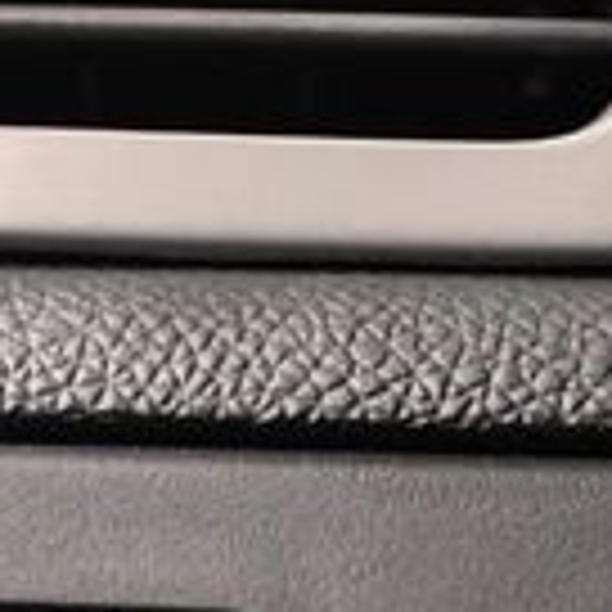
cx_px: -4
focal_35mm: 208
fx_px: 4160
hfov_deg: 8.4
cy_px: 898
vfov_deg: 8.2
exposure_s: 1/80
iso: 3200
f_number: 4
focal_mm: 26
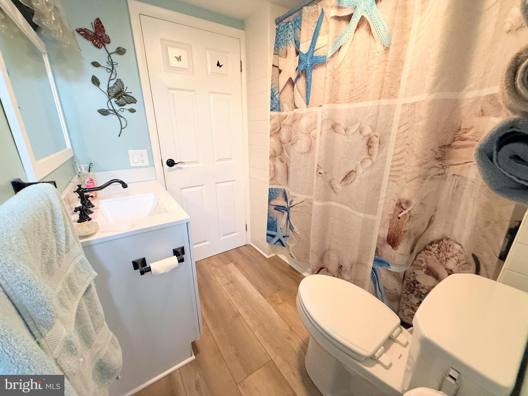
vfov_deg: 85.7
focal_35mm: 14
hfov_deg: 102.1
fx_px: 214
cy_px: 198
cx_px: 264
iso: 400
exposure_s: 1/60
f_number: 2.2
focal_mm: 2.22
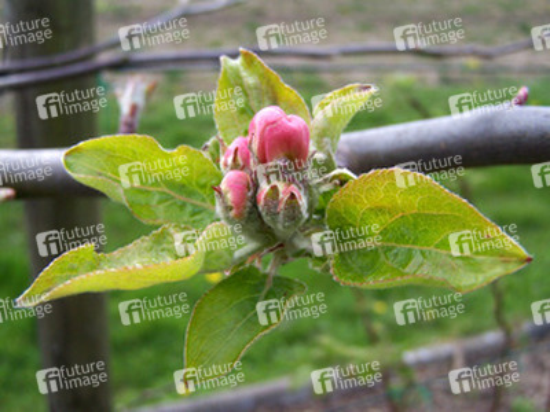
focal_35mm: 38
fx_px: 604
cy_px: 206
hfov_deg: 49.0
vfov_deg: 37.7
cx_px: 275
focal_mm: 6.3
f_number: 2.8
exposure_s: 1/640
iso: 200
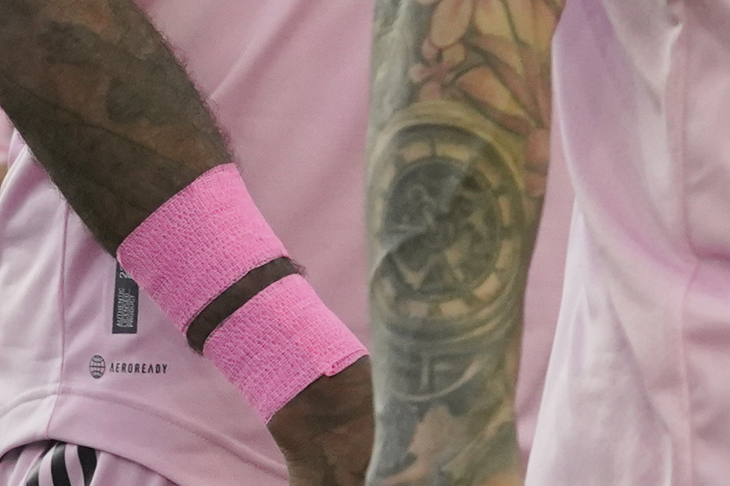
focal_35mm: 506
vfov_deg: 2.7
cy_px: -212
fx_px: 10258
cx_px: 1160
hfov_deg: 4.1
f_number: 5
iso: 3200
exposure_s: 1/1000
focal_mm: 94
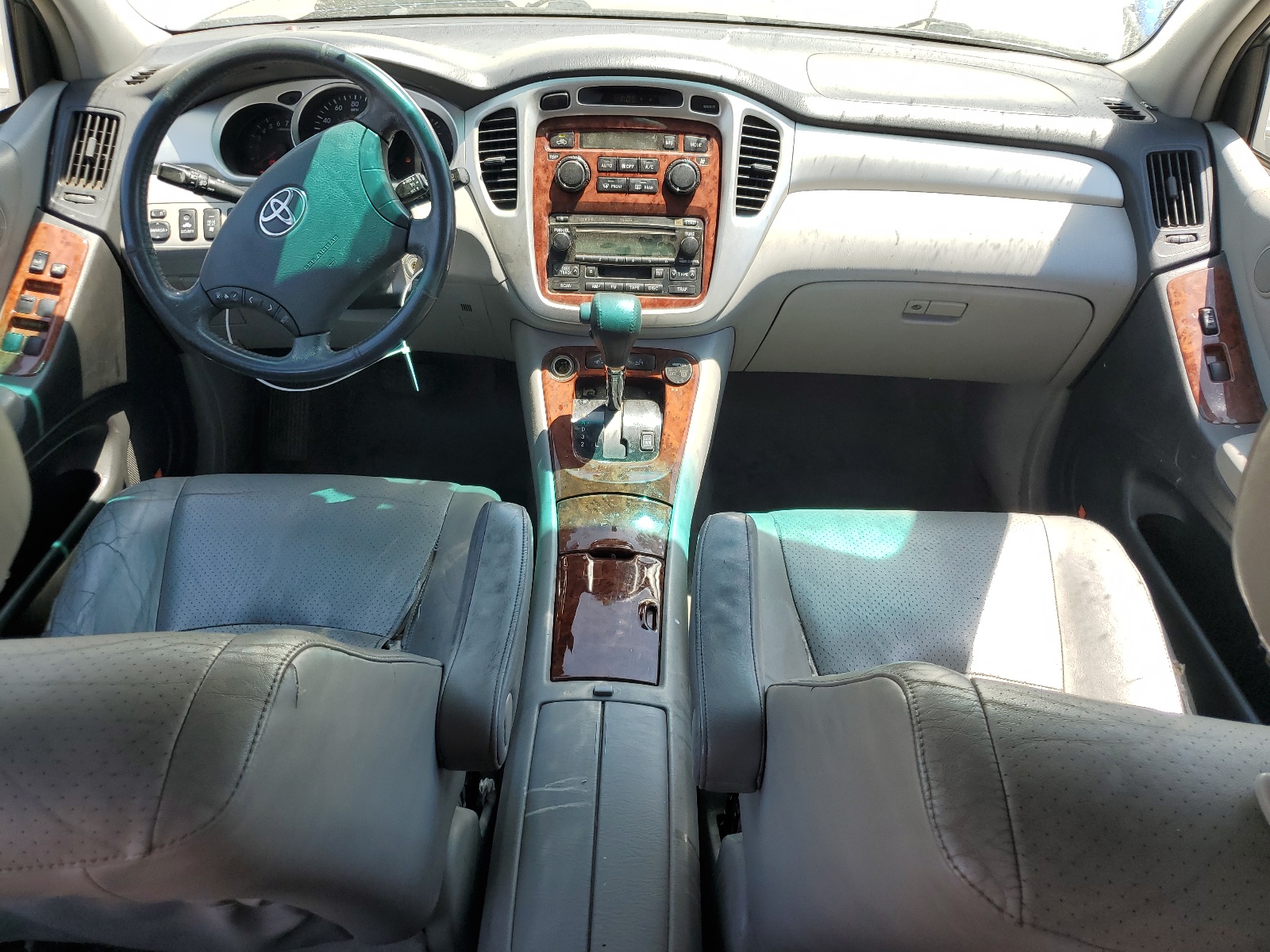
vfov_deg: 53.1
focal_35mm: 26
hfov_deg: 67.3
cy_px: 476
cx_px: 635
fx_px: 954
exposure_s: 1/556
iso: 50
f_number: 1.5
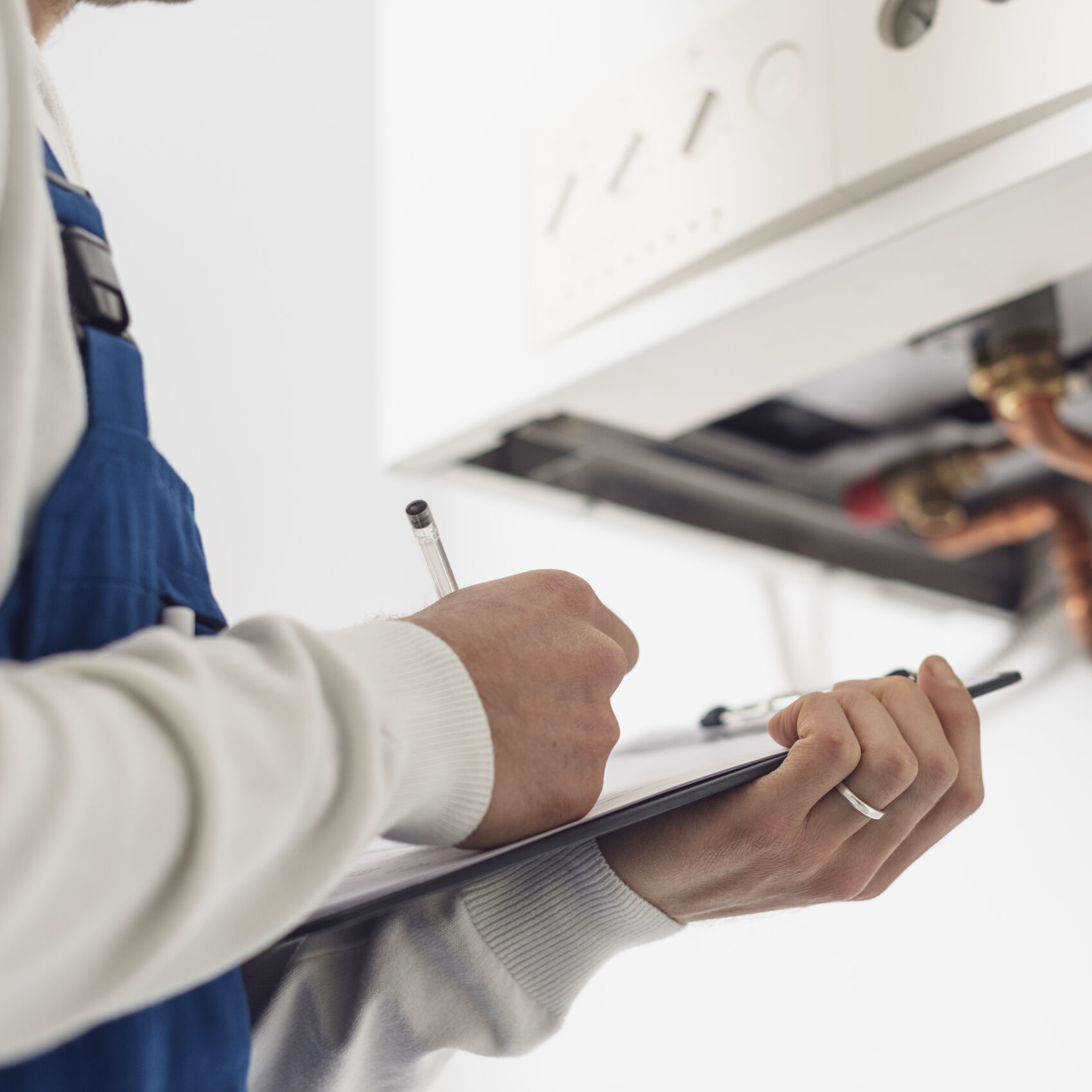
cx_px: 653
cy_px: 548
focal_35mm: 64
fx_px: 2284
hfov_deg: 26.8
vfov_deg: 26.9
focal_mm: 50
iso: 250
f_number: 2.8
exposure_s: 1/100
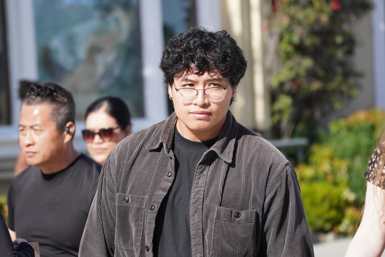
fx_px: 2599
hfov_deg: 8.5
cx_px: 192
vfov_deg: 5.7
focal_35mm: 243
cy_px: 128
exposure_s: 1/2500
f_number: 5.6
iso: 800
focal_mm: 162
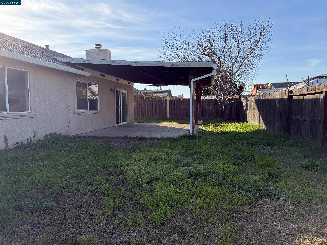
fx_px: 227
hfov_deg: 71.6
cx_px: 164
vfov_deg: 56.8
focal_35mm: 24
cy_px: 122
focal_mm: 6.76
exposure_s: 1/2525
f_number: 1.78
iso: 100
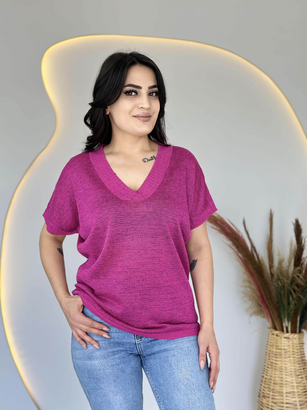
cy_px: 205
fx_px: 568
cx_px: 154
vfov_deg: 39.7
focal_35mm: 48
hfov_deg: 30.3
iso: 80
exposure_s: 1/179
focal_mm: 6.86
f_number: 1.78
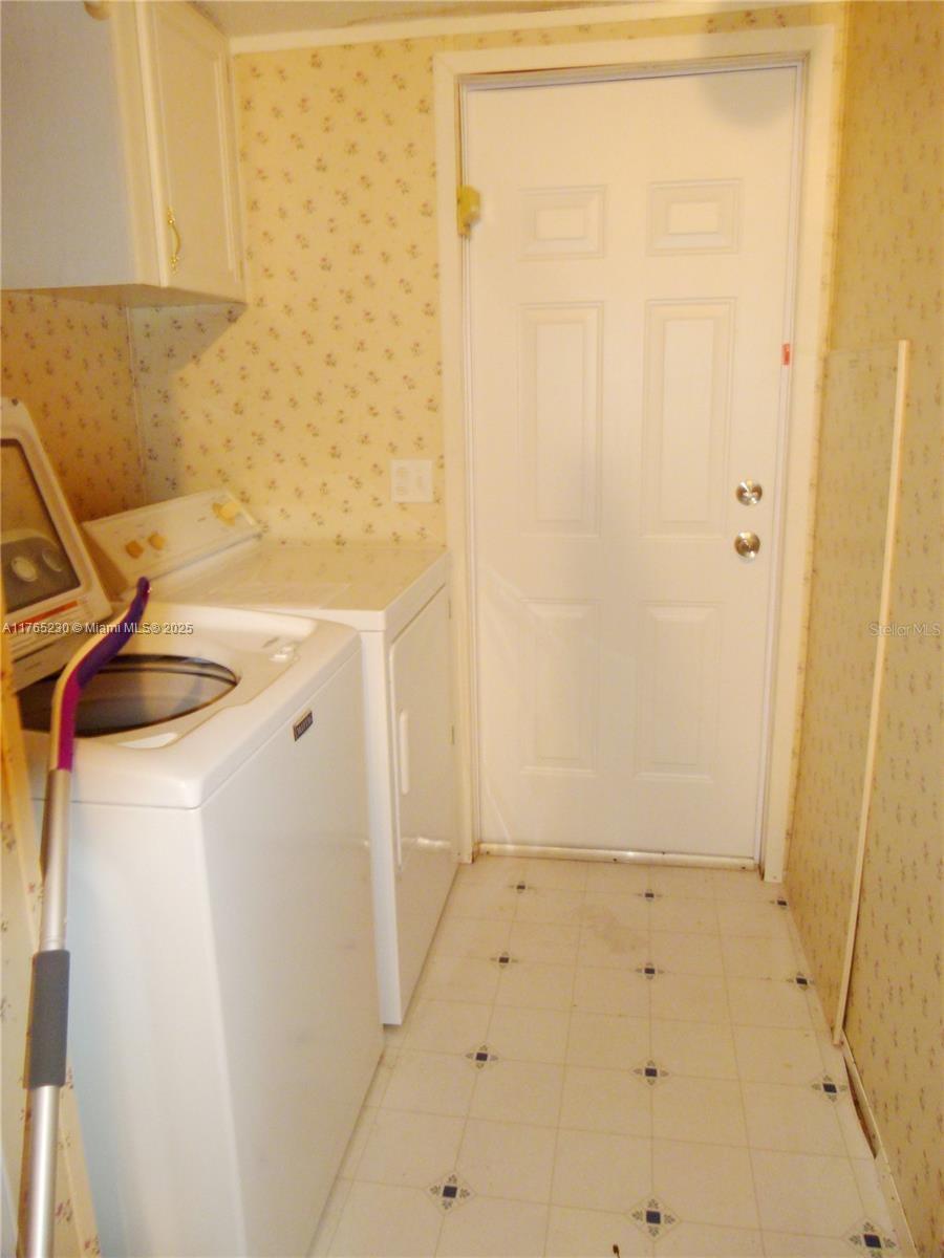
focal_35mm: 25
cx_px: 472
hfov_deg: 54.9
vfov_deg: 69.4
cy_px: 629
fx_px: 909
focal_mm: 4.5
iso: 125
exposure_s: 1/4
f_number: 2.8
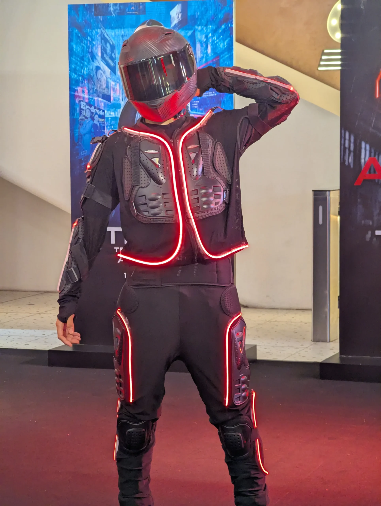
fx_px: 1551
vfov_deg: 18.5
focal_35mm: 106
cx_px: 190
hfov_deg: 14.0
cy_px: 253
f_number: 3.5
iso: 585
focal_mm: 19
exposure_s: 1/54.4
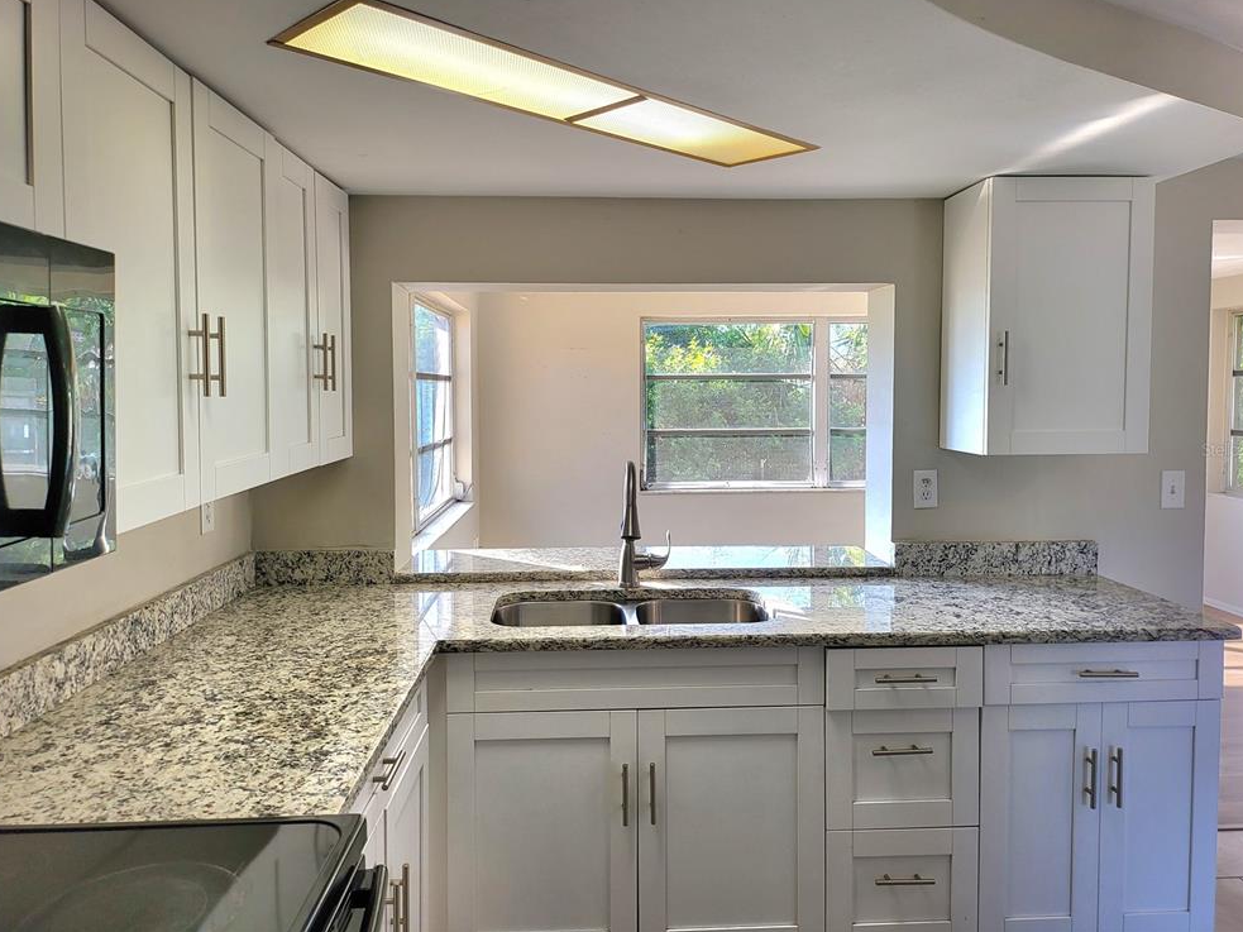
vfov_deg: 54.9
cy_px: 449
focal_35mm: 25
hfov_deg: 69.4
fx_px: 898
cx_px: 631
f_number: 1.8
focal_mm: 5
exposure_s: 1/120
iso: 64
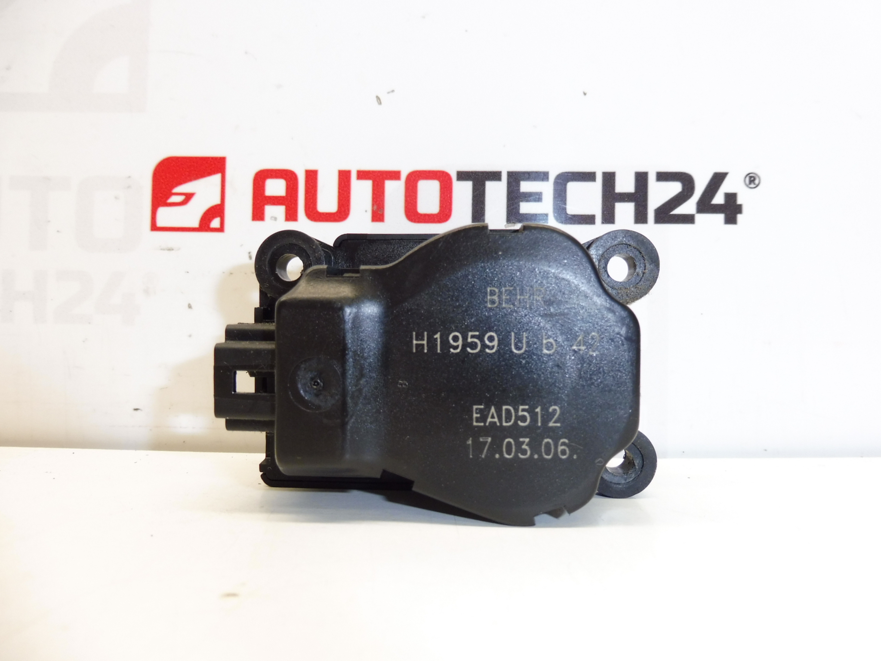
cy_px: 330
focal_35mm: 24
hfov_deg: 71.6
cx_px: 440
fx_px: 611
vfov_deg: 56.8
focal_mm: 4.3
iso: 200
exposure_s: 1/60
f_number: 3.5
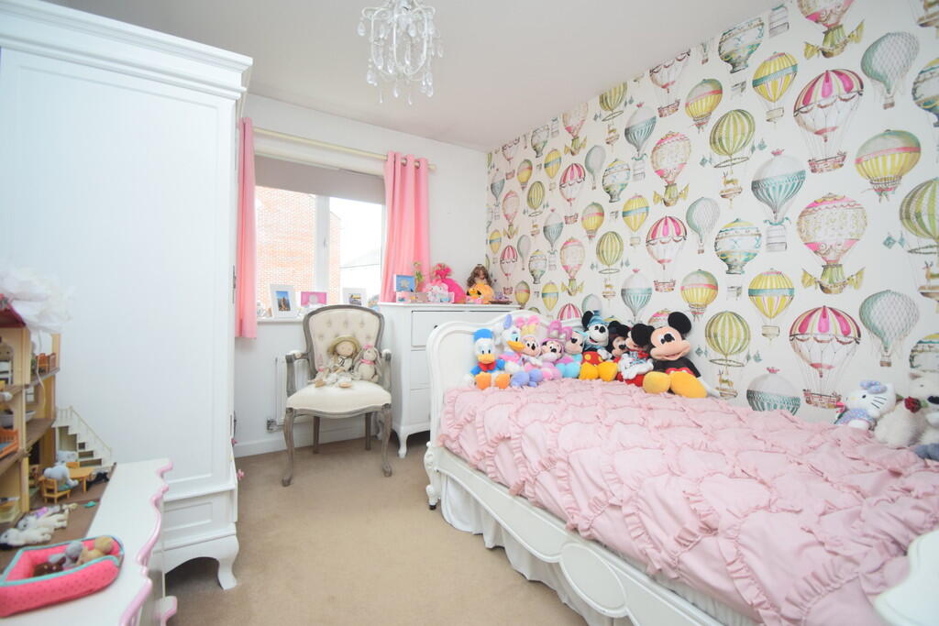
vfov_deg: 77.3
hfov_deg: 100.4
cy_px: 313
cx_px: 470
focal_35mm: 15
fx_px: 391
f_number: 4.5
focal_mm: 10
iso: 900
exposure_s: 1/60
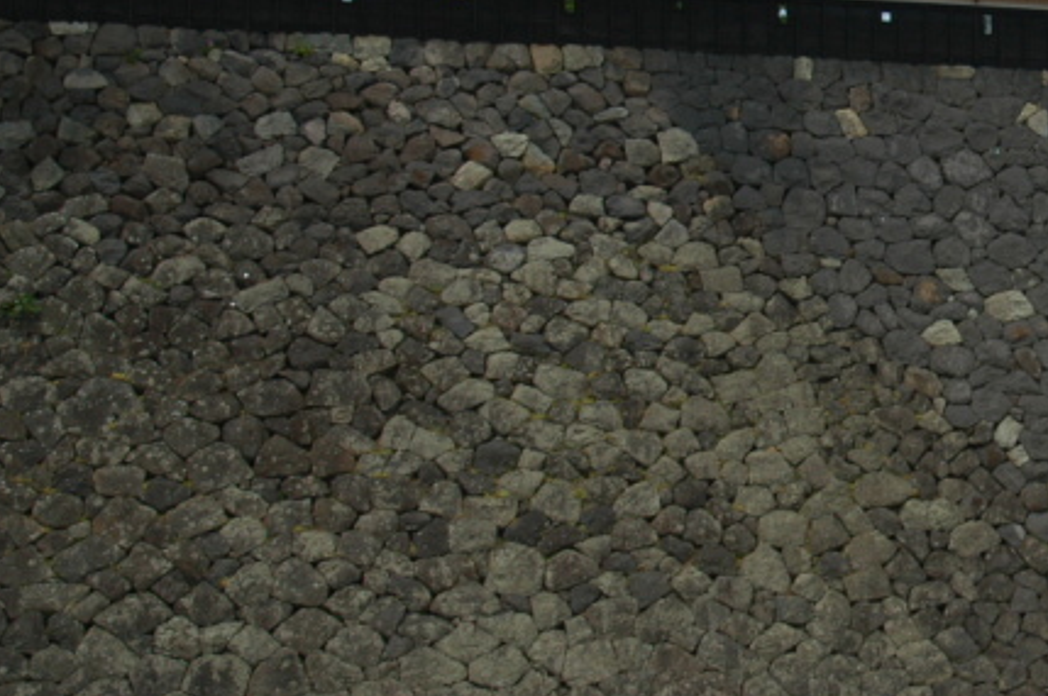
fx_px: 2501
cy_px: 236
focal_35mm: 86
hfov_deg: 22.3
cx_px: 1177
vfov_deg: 15.8
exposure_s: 1/180
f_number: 6.7
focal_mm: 24
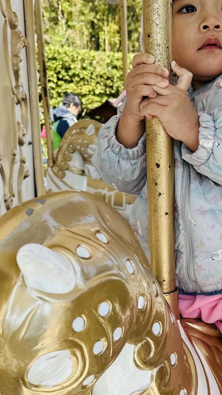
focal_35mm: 55
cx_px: 139
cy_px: 263
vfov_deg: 37.5
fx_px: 576
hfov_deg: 21.8
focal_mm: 6.86
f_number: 1.78
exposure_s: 1/1241
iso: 80
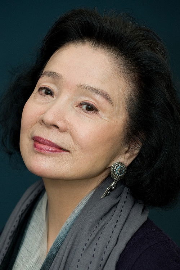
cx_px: 90
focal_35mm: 120
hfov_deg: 11.4
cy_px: 135
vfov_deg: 17.1
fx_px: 900
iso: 320
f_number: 4
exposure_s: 1/80
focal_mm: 120
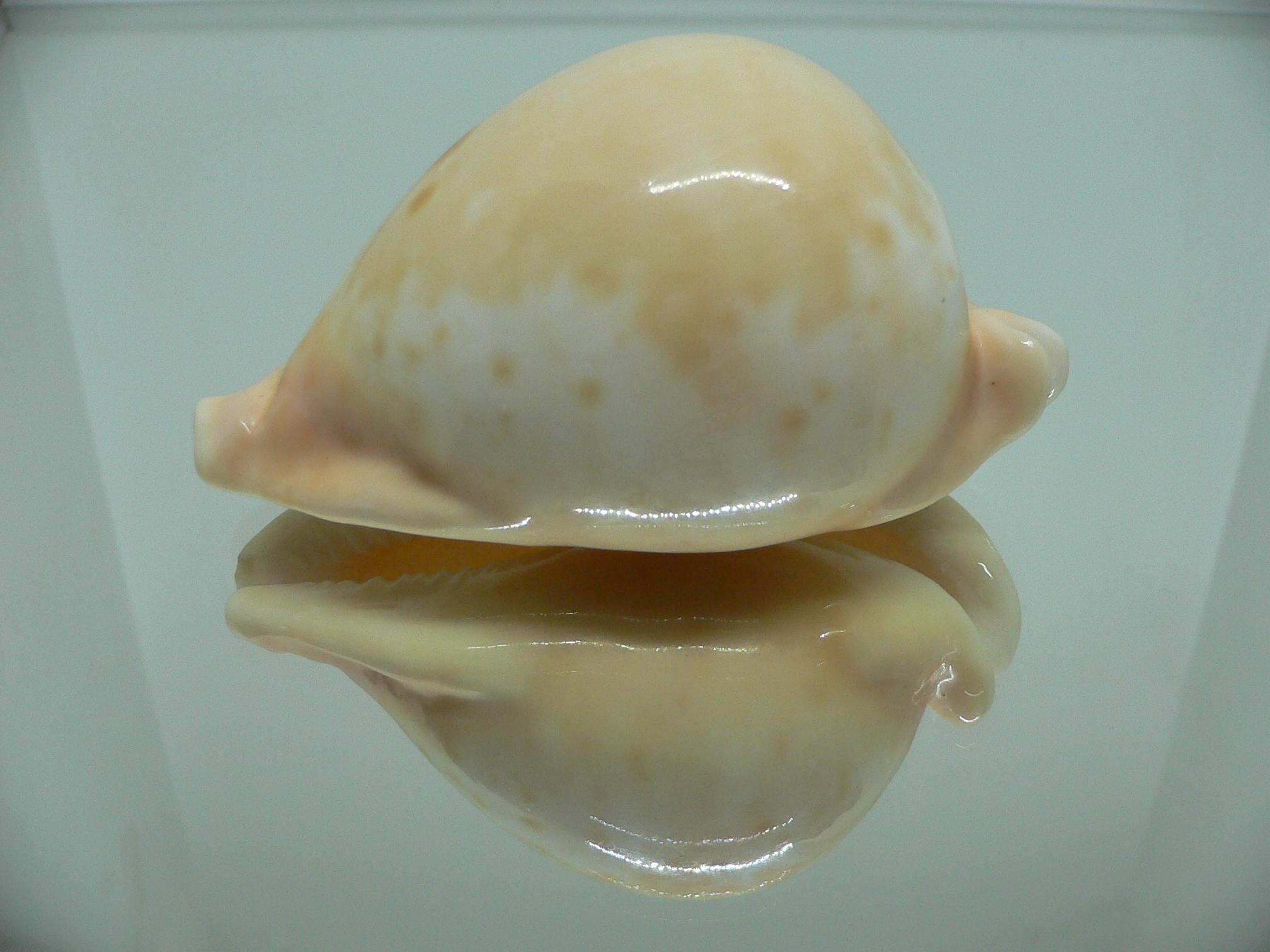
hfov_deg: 52.6
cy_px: 476
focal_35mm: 35
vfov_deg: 40.7
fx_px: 1284
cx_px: 635
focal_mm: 4.6
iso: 150
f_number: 2.8
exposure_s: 1/60
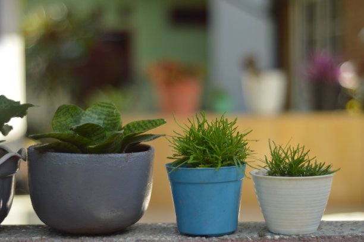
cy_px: 121
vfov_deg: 18.2
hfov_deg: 27.0
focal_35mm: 75
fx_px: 758
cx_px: 182
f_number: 1.8
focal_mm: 50
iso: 200
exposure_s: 1/2500
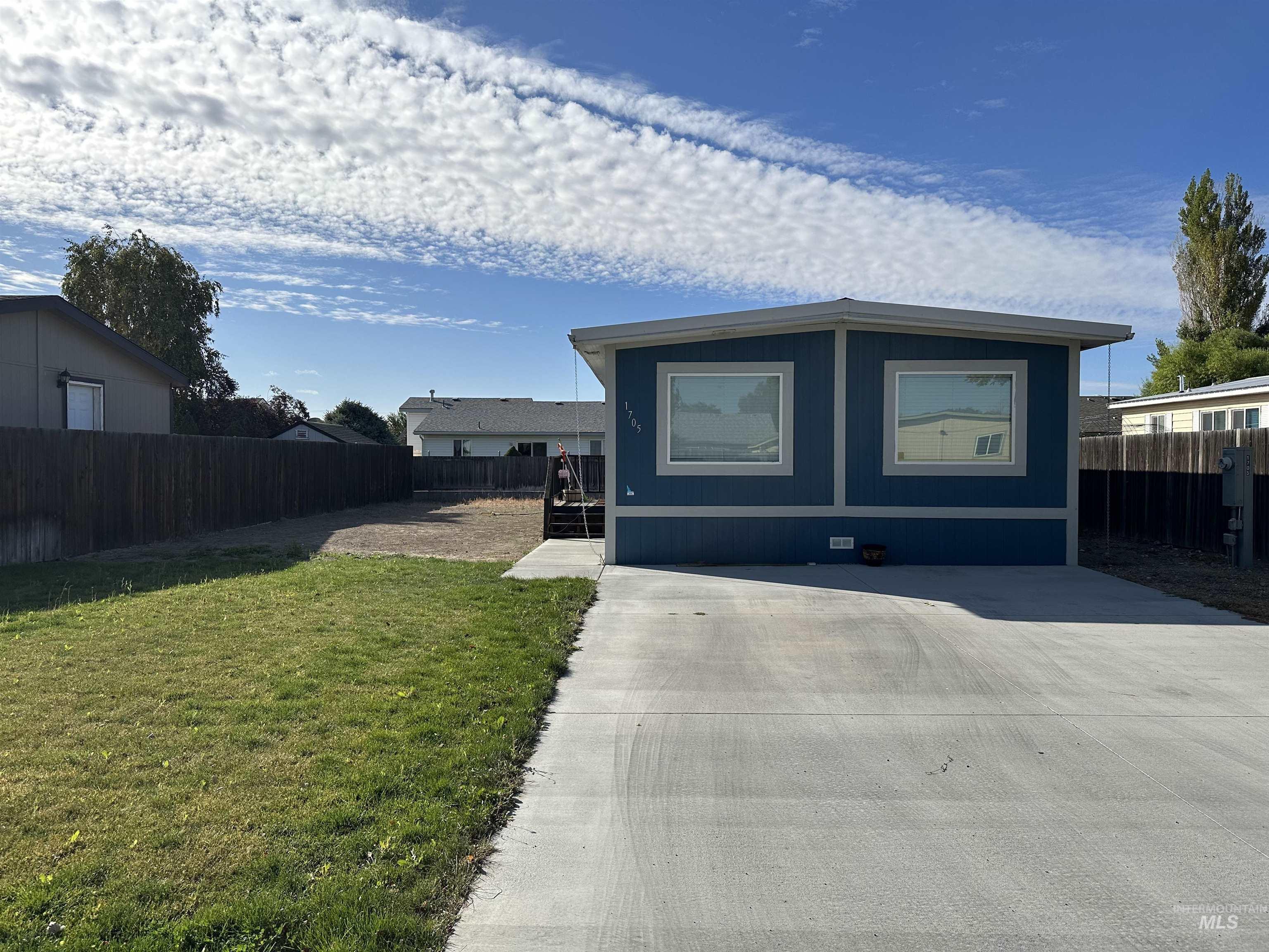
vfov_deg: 56.8
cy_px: 476
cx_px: 634
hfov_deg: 71.6
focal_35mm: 24
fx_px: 880
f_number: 1.78
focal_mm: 6.86
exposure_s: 1/8929
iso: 80
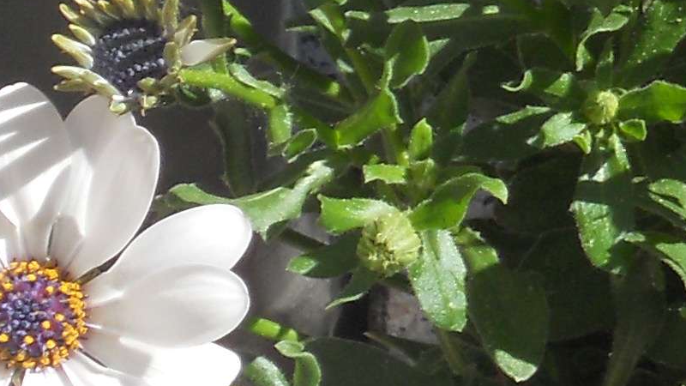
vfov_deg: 3.4
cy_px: 30
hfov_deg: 6.0
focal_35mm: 354
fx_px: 6439
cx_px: 1327
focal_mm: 11.7
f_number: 5.3
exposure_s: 1/250
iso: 80
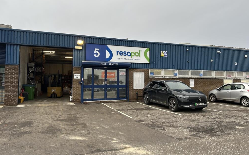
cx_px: 124
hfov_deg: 66.5
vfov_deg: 44.5
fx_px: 190
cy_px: 72
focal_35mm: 28
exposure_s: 1/466
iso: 50
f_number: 1.5
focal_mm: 5.7
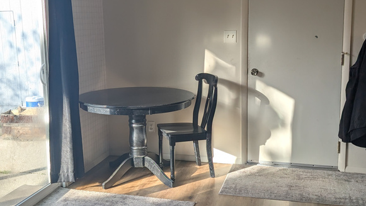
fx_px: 446
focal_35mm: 46
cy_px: 95
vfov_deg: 26.0
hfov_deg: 44.3
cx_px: 146
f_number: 1.68
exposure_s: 1/179
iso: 18
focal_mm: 6.9
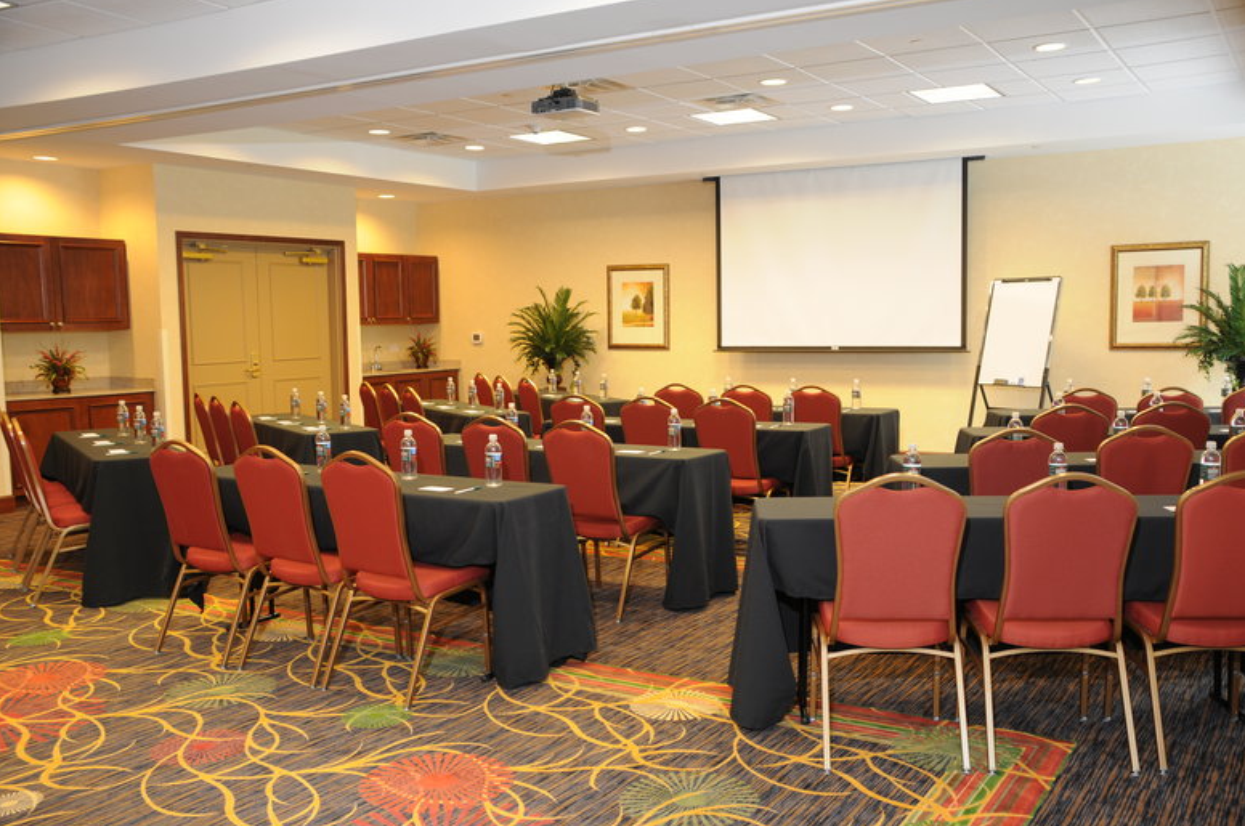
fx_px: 1174
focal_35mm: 34
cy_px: 408
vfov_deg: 38.8
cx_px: 639
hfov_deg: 55.9
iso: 250
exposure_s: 1/13
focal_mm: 22
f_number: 3.8
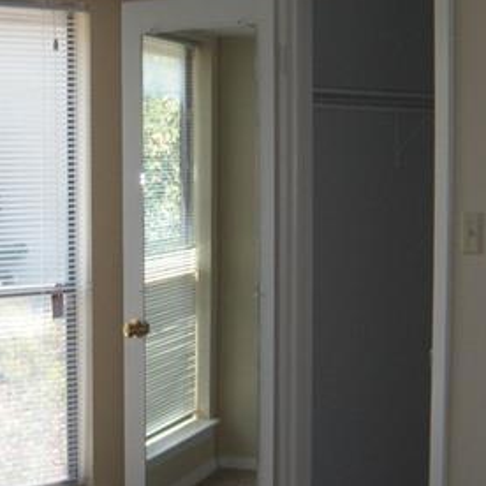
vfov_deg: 20.2
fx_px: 1366
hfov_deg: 20.1
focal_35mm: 86
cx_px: 139
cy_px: 239
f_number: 3.8
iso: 89
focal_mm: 5.9
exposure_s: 1/89.2
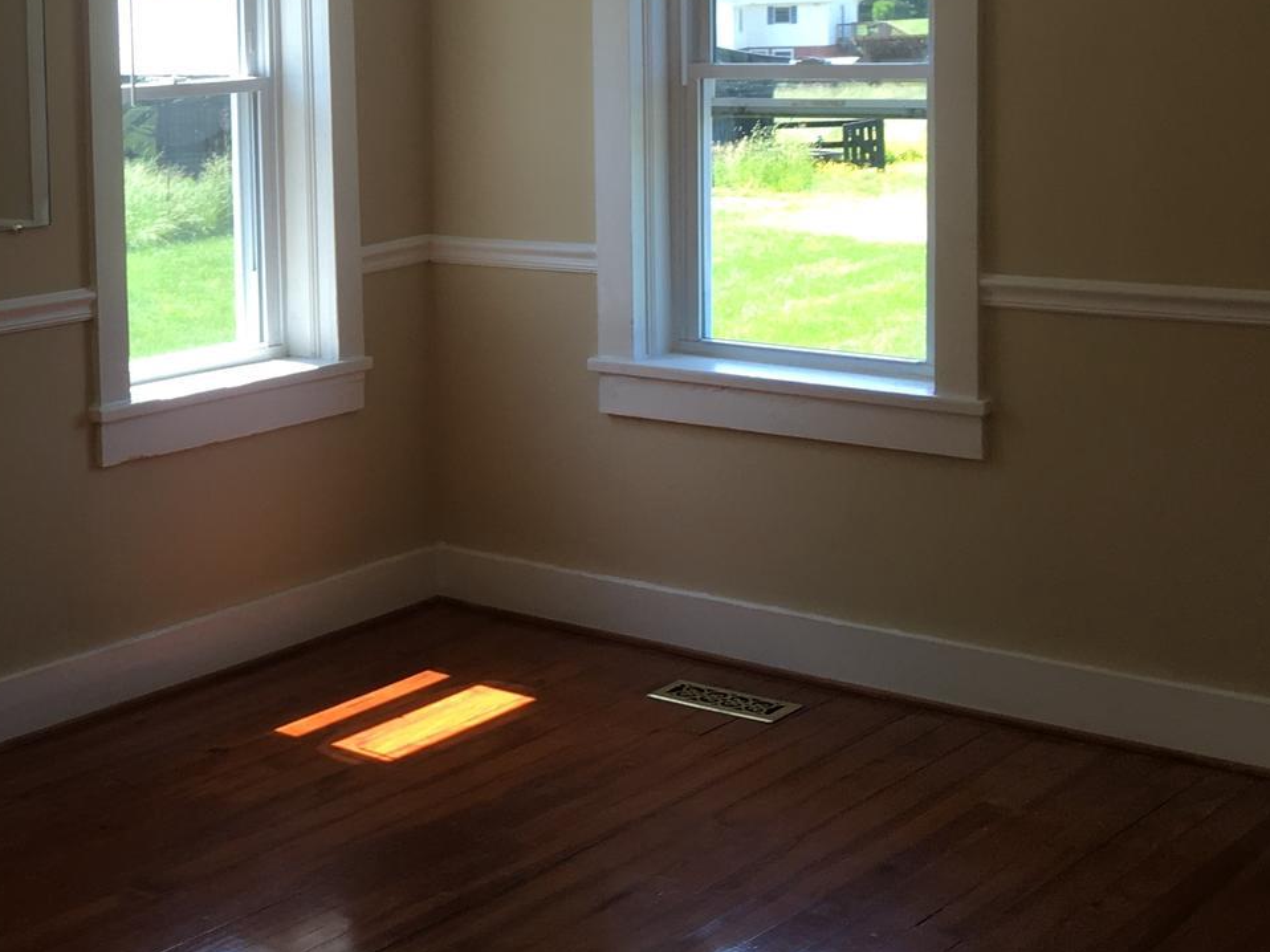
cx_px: 68
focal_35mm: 62
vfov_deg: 23.2
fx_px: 2274
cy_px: 151
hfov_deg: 29.6
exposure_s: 1/120
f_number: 2.2
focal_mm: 4.15
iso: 25
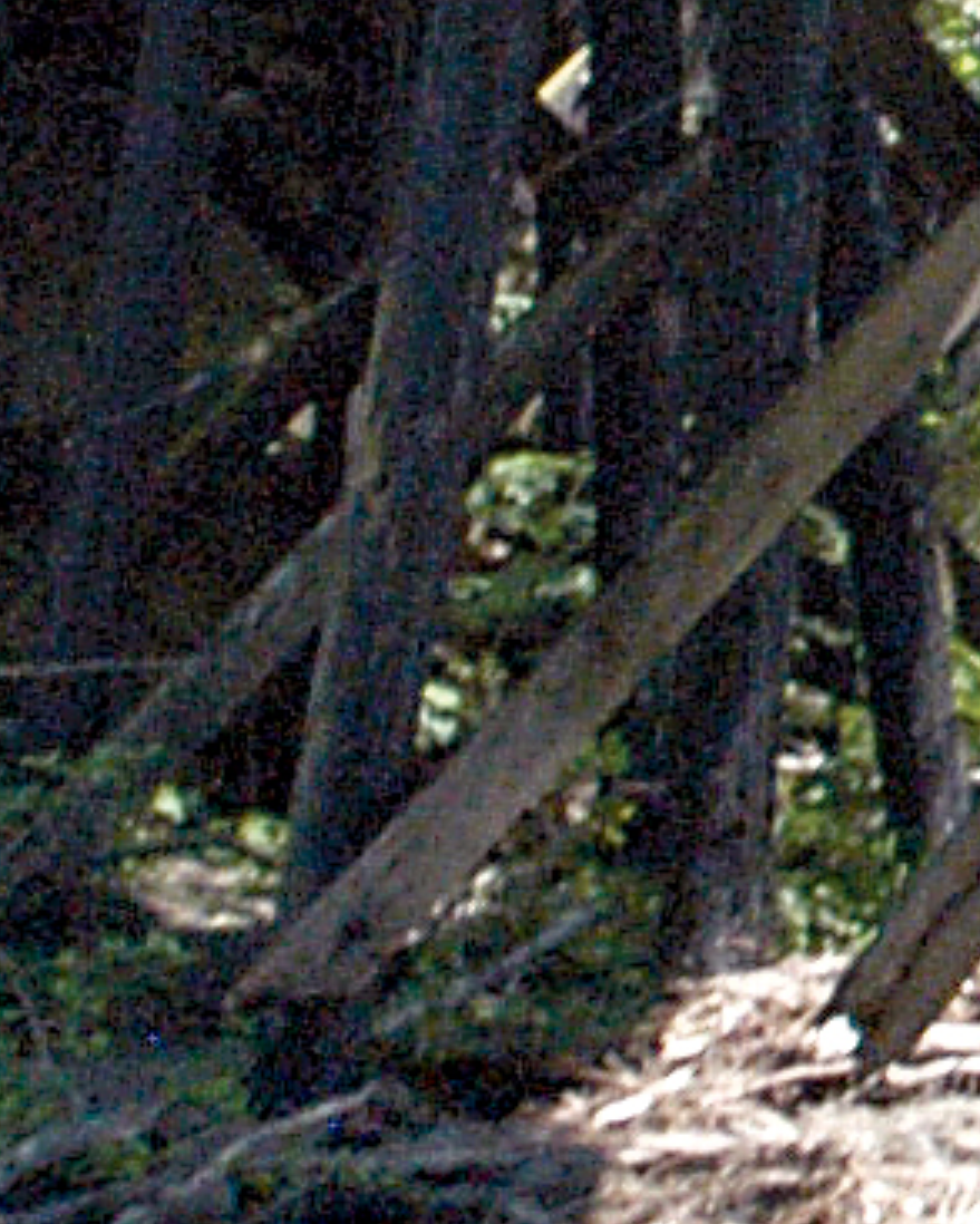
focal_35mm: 208
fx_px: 7538
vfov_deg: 9.2
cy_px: -284
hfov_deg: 7.1
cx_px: 2254
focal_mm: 18
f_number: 10
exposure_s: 1/350
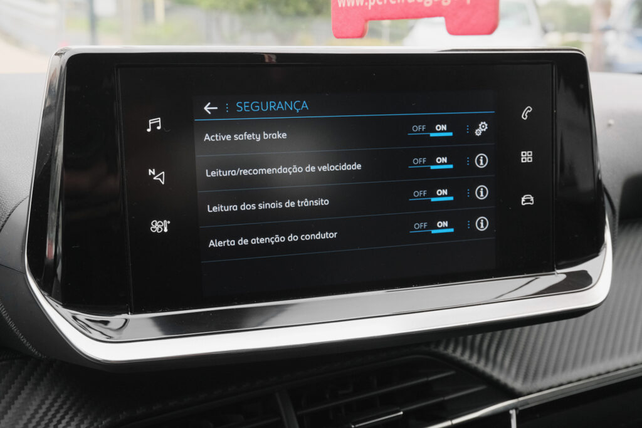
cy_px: 214
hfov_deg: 46.4
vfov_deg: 31.9
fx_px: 749
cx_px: 321
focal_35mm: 42
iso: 2000
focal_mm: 28
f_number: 7.1
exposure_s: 1/250
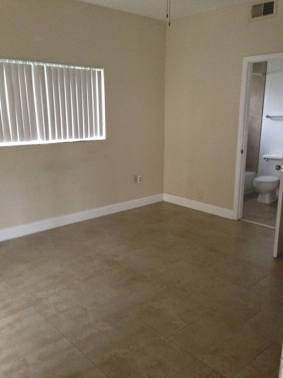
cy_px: 189
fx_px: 360
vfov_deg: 55.4
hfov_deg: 42.9
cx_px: 142
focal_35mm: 33
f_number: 2.4
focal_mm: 4.12
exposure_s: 1/20
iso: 320
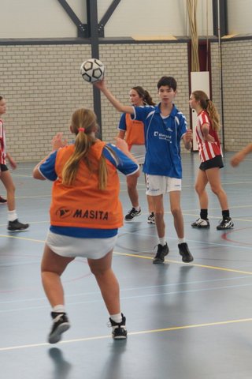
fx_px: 787
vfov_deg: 27.0
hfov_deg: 18.2
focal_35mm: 75
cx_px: 126
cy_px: 190
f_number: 3.5
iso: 800
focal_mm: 50
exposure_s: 1/160
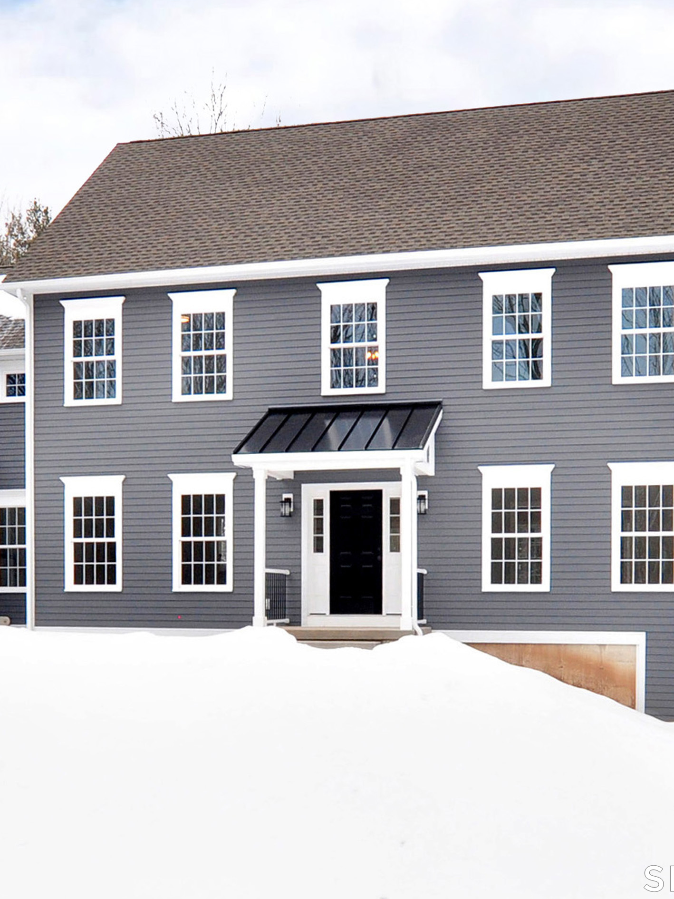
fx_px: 746
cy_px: 444
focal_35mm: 29
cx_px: 161
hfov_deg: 46.7
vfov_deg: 62.1
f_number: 8
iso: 400
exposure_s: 1/320
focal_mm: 13
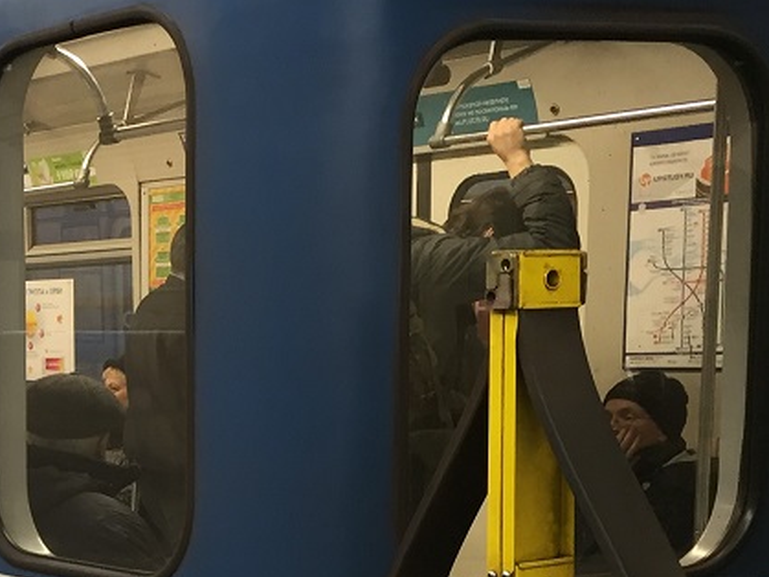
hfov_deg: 22.1
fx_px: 1843
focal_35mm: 83
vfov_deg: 17.3
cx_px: -108
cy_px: 590
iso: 80
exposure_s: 1/33
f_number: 2.2
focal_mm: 4.15
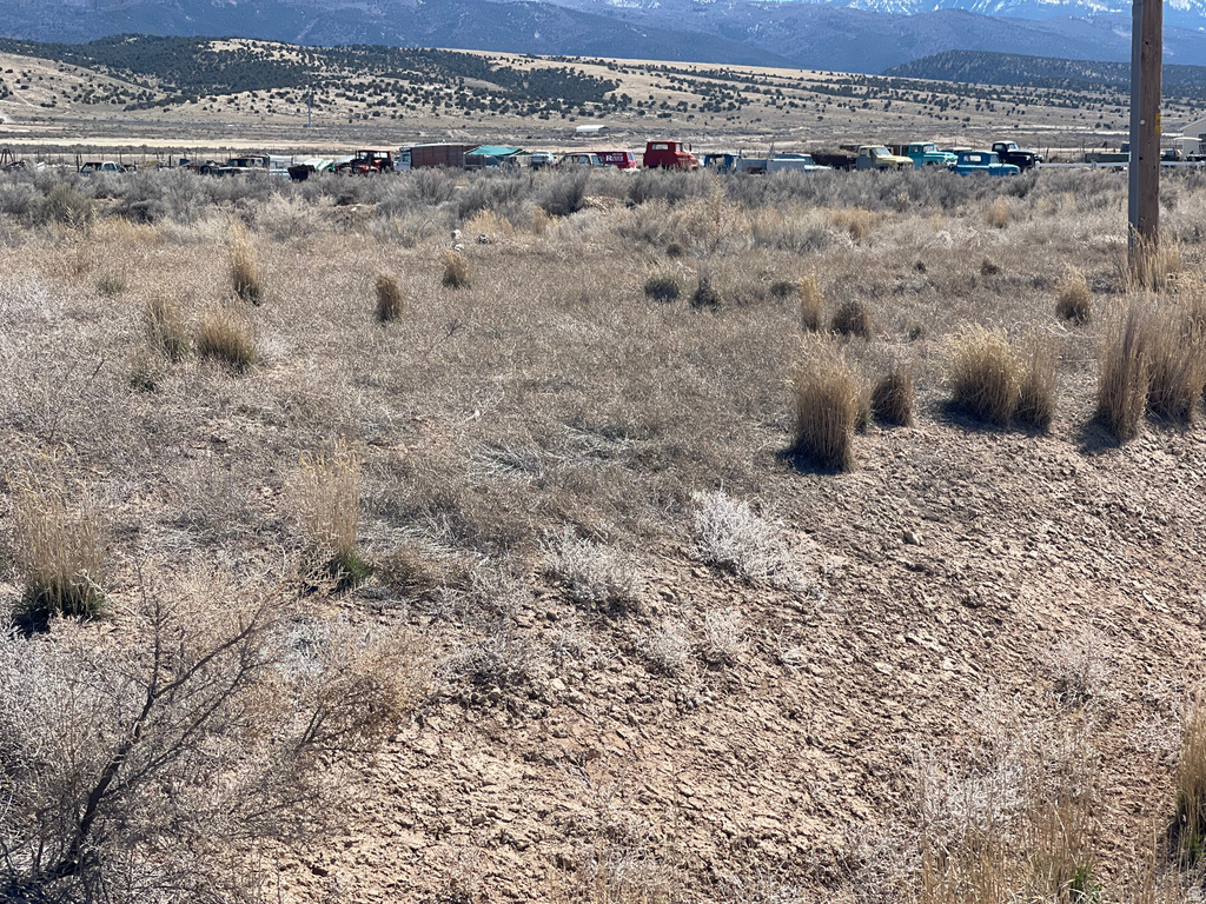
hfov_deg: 30.3
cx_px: 603
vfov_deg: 22.9
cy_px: 452
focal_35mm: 64
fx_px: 2230
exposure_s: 1/1393
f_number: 2.2
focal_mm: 7.5
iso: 32
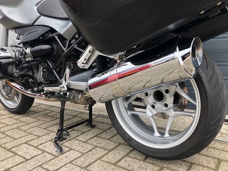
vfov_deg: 46.8
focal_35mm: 30
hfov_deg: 59.9
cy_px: 85
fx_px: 198
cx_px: 122
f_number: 1.8
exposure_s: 1/180
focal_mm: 3.99
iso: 20
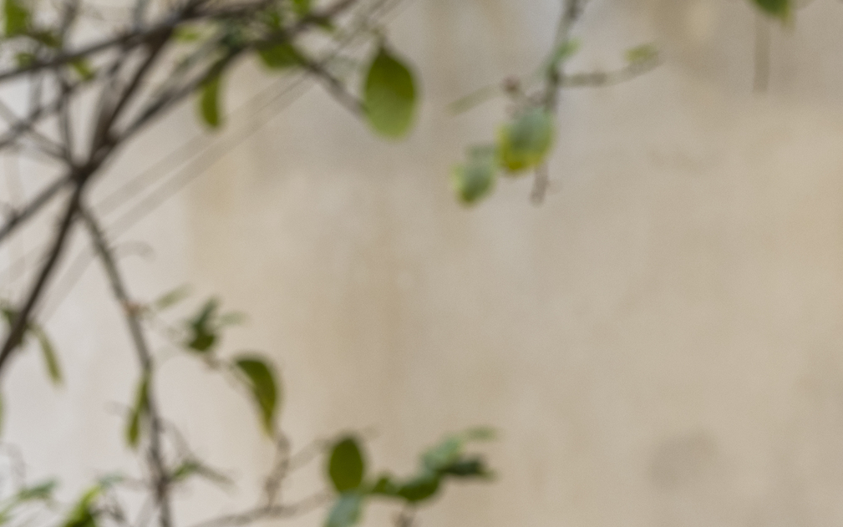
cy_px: 1133
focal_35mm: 200
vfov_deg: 6.3
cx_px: -640
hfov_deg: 10.0
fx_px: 4596
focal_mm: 48
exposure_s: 1/60
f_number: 7.1
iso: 125
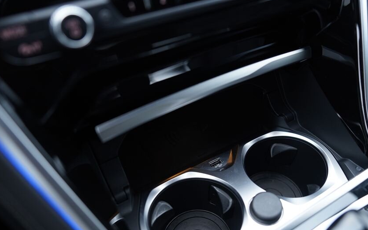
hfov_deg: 62.7
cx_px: 208
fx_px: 301
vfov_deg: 41.5
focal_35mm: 30
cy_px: 144
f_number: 2.8
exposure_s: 1/30
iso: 500
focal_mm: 24
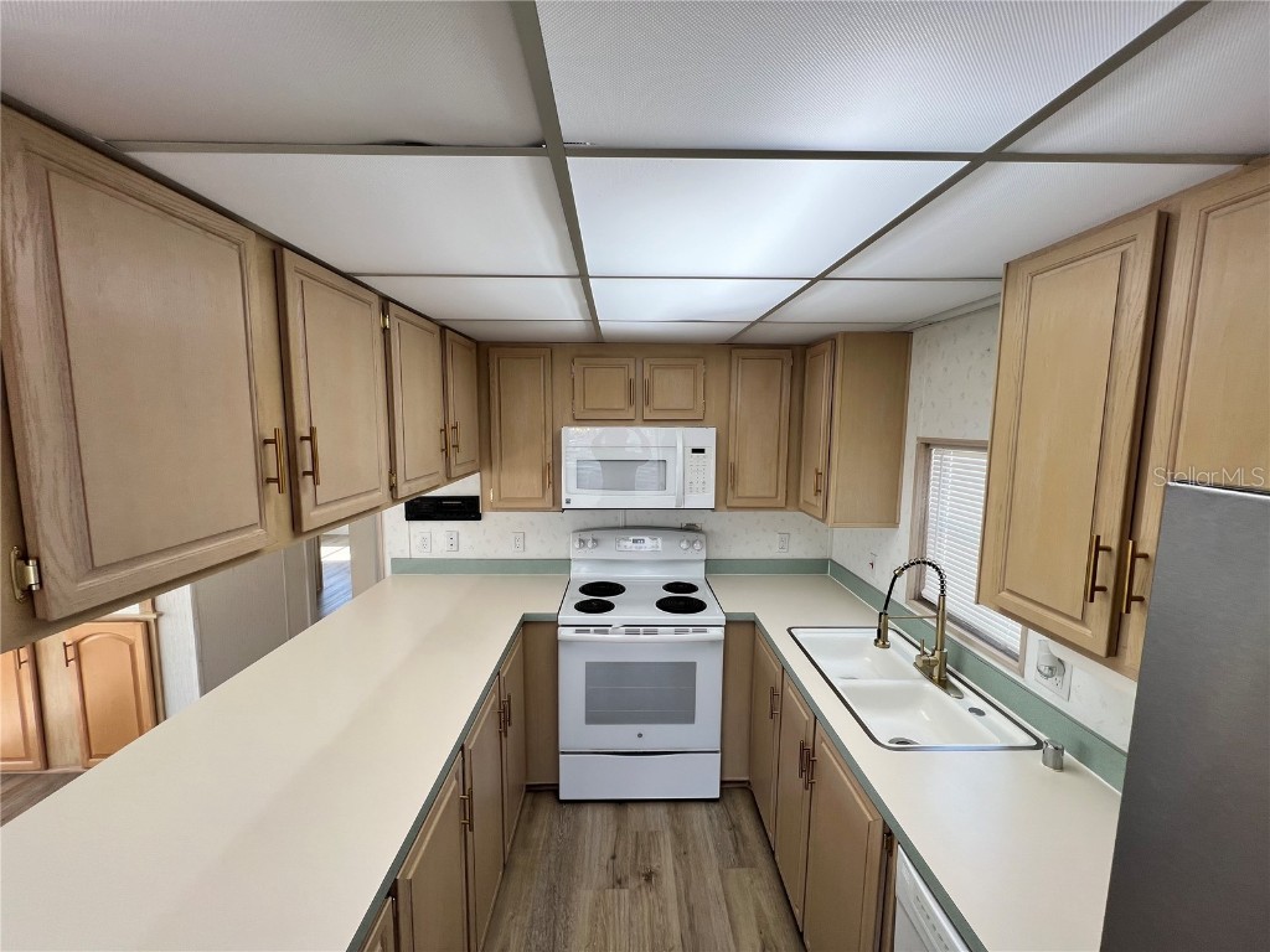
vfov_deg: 89.9
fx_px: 477
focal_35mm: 13
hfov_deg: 106.2
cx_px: 635
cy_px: 476
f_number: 1.8
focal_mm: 1.57
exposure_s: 1/120
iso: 40
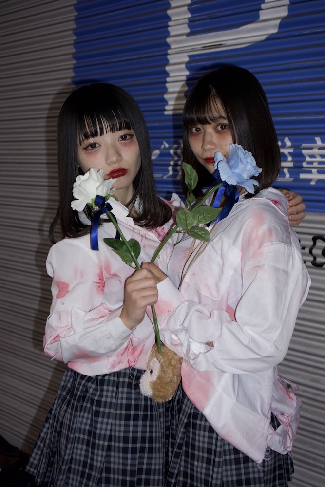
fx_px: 704
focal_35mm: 52
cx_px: 162
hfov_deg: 26.0
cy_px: 244
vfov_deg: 38.2
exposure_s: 1/60
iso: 400
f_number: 2.8
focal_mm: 35
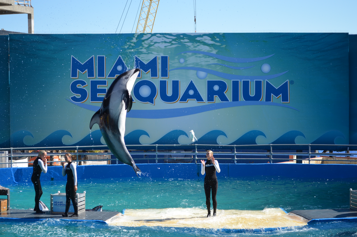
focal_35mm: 82
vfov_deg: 16.5
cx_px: 178
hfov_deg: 24.7
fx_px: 816
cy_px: 118
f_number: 5.6
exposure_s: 1/1000
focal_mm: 55
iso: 400
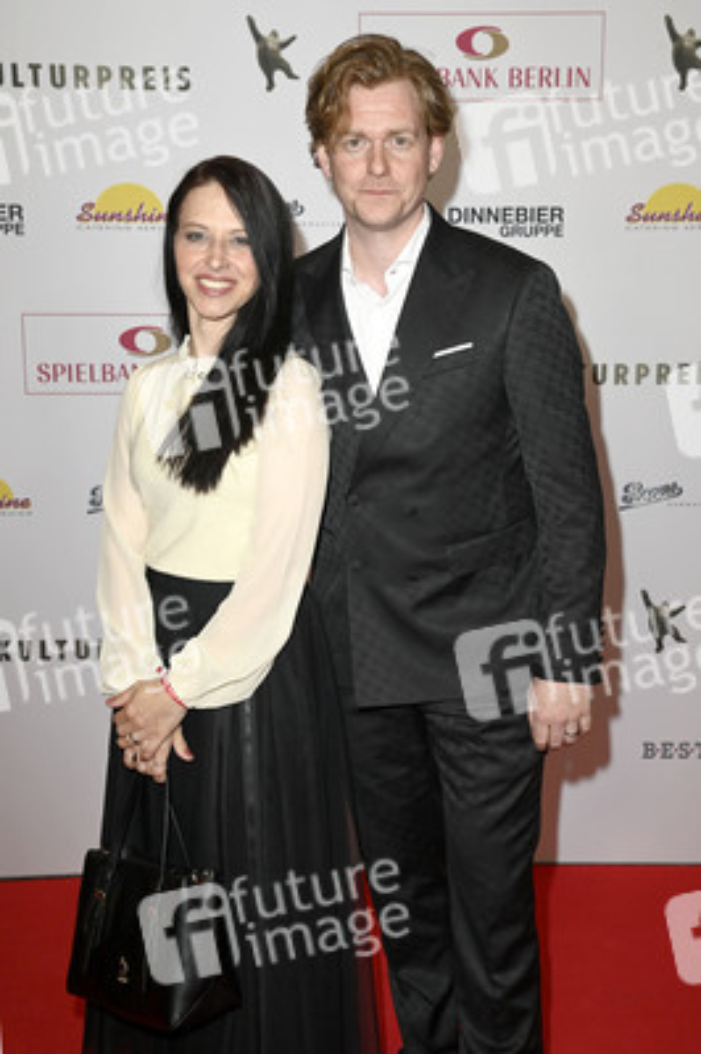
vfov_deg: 41.1
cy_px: 527
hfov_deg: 28.0
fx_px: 1404
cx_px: 350
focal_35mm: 48
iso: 500
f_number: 5.6
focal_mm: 48
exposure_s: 1/250
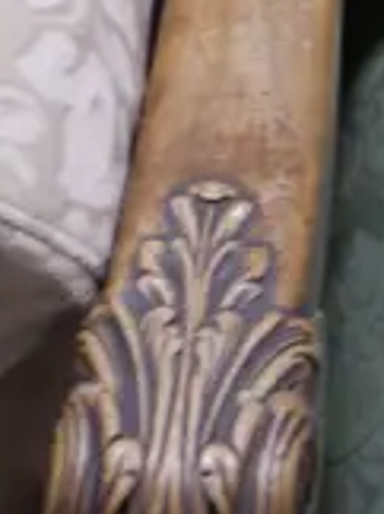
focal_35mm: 228
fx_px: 3381
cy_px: -152
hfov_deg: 6.0
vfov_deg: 8.6
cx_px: 1166
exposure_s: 1/60
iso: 320
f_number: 4
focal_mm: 18
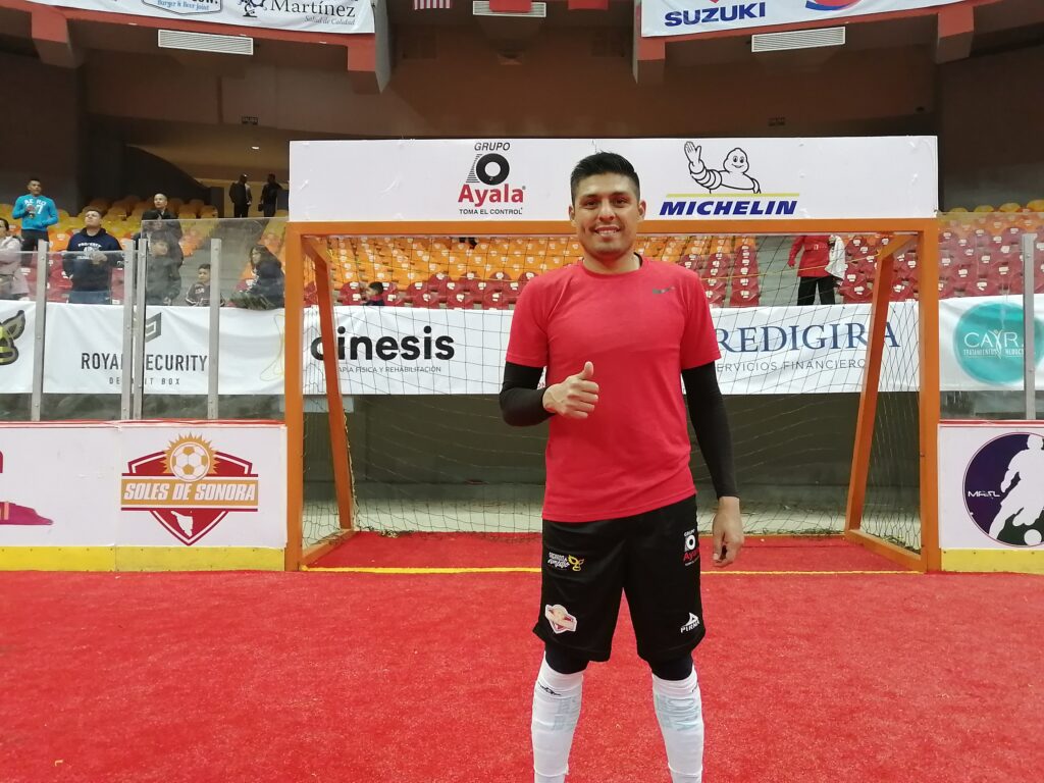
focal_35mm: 27
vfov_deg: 51.4
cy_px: 392
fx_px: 814
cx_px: 522
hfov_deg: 65.3
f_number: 1.8
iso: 200
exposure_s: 1/36
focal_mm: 3.62
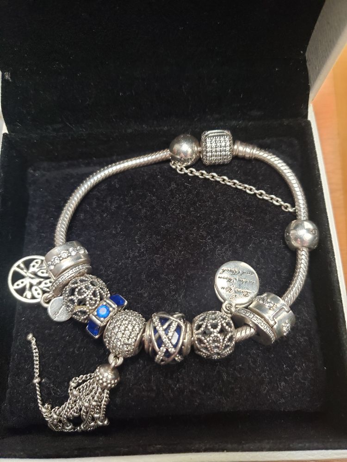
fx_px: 348
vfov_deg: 67.3
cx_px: 174
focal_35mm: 26
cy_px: 231
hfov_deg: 53.1
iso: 400
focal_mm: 4.3
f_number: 1.5
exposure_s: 1/50
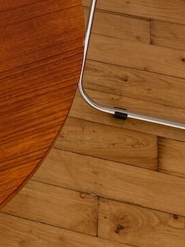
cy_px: -103
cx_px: -95
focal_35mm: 93
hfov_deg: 14.7
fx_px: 663
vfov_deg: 19.0
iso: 50
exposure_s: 1/122
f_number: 1.8
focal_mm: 4.25
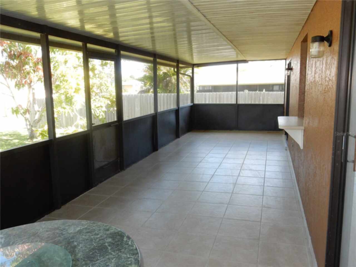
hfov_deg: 60.0
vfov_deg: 46.8
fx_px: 309
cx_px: 178
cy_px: 134
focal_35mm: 30
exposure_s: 1/60
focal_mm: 5.4
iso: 180
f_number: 4
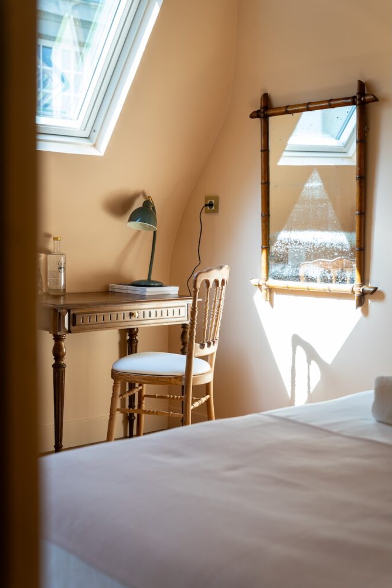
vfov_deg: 40.2
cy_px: 295
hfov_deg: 27.4
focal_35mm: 49
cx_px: 193
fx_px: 803
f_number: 4
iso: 320
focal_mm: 48.2
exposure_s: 1/50
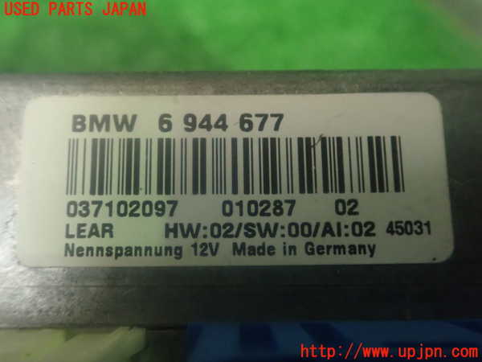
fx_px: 418
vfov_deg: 46.8
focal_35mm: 30
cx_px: 241
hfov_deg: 60.0
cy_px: 181
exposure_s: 1/30
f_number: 2.3
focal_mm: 5.5
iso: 1250
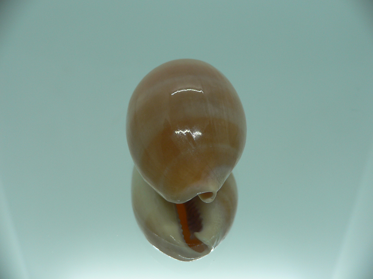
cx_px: 186
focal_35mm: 35
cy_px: 140
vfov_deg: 40.7
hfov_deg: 52.6
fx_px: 377
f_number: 2.8
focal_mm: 4.6
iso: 80
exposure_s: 1/80
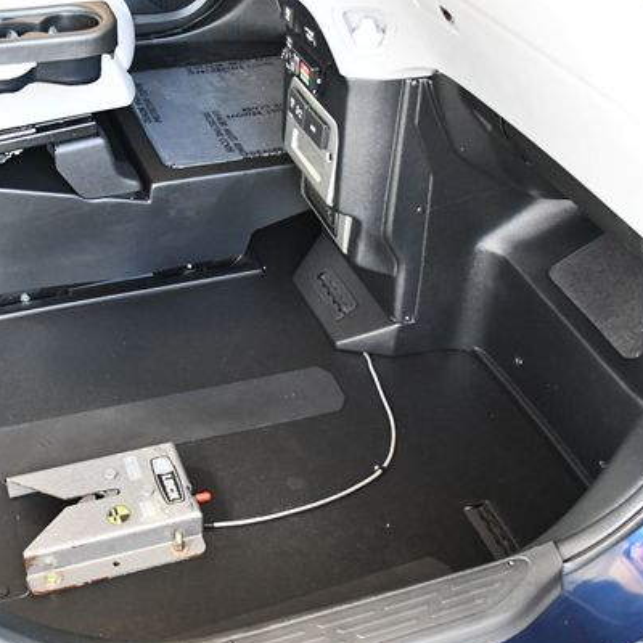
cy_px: 341
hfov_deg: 34.4
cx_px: 228
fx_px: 1030
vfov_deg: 34.7
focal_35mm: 49
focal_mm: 18
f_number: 3.5
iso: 3200
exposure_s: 1/125
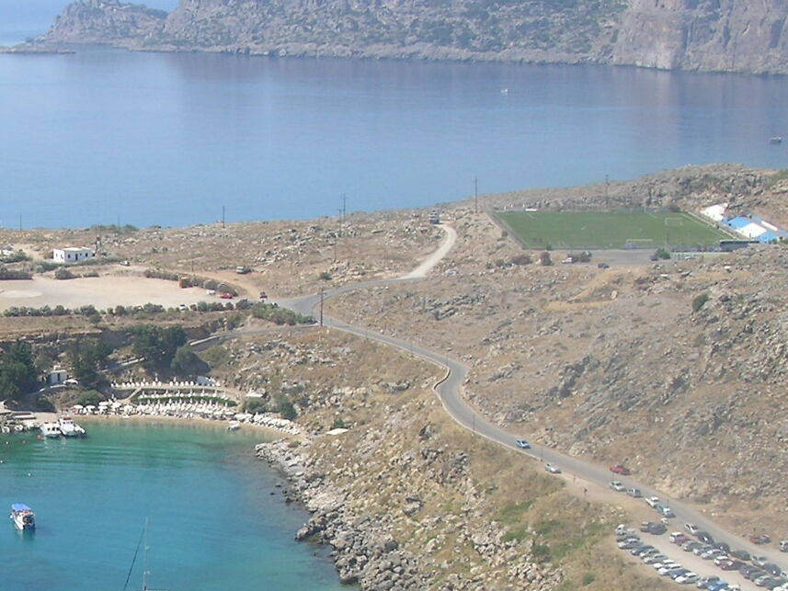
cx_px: 15
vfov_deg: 14.9
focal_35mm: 98
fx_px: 2231
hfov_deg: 19.5
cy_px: 527
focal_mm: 8.9
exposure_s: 1/248
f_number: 5.6
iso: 50
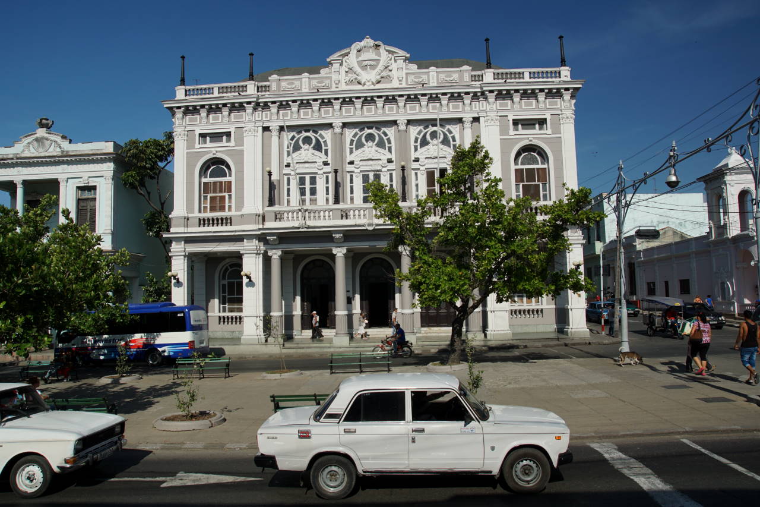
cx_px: 380
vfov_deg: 50.4
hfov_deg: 70.4
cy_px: 254
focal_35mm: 26
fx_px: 538
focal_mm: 17
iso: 100
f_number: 7.1
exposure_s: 1/250
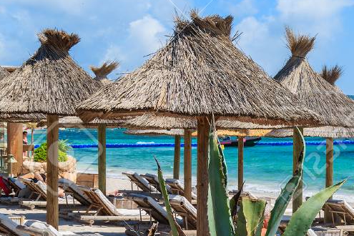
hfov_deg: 21.9
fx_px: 826
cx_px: 453
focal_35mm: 84
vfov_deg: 16.3
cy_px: 129
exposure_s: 1/125
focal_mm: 32
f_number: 11
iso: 100
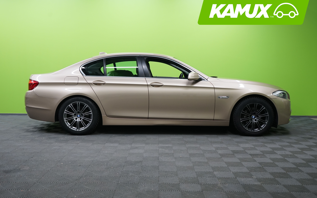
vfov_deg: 34.4
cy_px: 94
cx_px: 158
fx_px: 320
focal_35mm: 37
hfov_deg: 52.7
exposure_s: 1/60
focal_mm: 36
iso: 800
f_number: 5
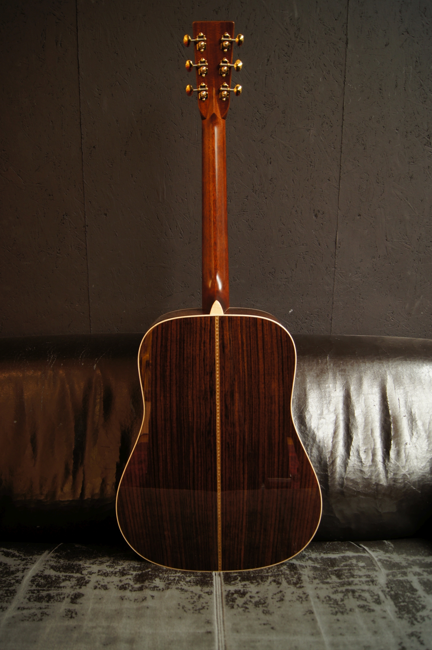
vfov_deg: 62.0
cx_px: 216
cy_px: 325
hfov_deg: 43.5
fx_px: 541
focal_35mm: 30
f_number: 3.5
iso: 100
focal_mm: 20
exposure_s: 1/6
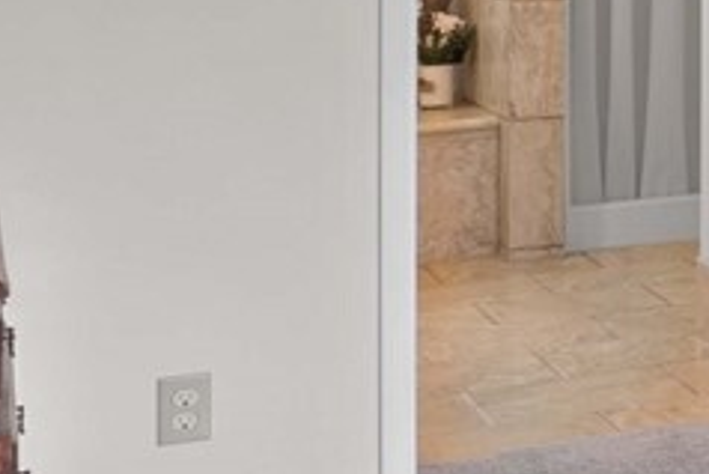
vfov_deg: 12.4
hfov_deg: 12.0
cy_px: -168
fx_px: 2109
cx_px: 2000
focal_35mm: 107
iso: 200
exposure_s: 1/4
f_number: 7.1
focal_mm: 15
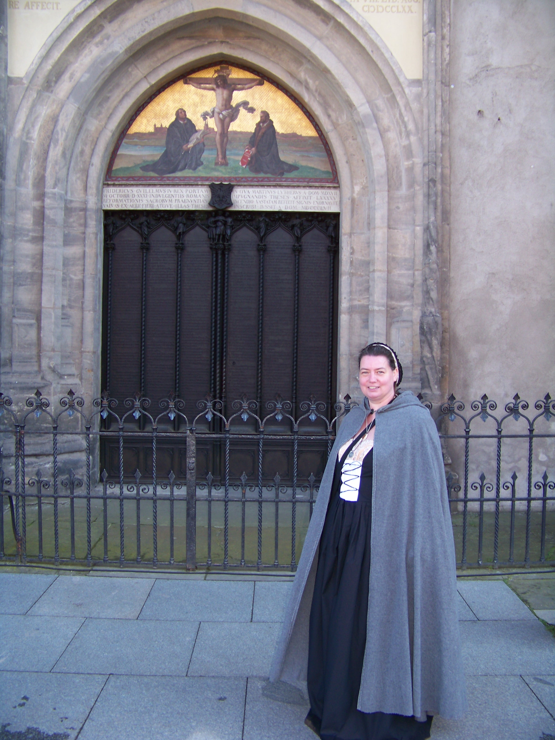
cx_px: 278
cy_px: 370
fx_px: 770
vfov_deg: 51.4
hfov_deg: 39.7
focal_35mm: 36
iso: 64
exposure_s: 1/80
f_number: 2.8
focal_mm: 5.85
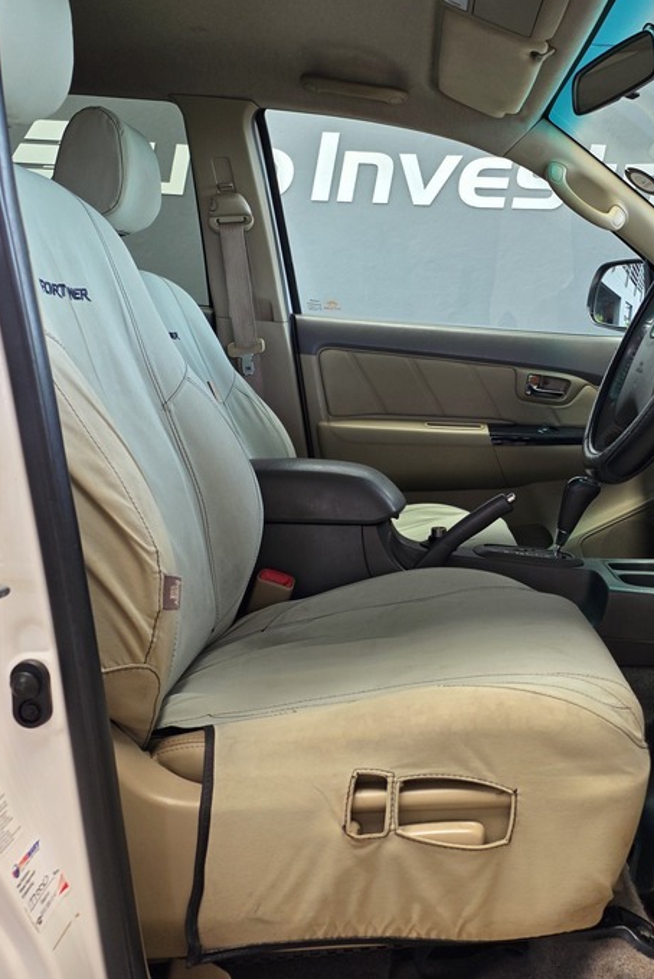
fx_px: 980
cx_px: 491
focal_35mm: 36
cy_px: 474
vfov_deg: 53.1
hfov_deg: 36.1
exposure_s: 1/180
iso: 100
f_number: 1.7
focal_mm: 6.25
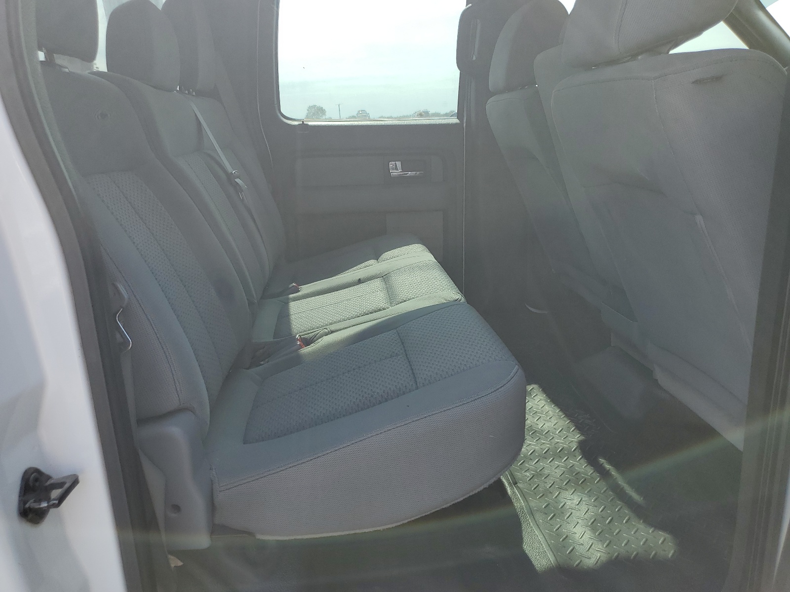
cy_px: 296
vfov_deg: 53.1
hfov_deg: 67.3
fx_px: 593
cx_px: 395
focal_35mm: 26
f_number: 1.5
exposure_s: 1/714
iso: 50
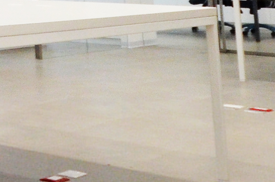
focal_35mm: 102
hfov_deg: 14.9
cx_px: -327
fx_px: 777
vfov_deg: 12.1
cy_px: -164
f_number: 5.6
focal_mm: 10
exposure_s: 1/125
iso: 800
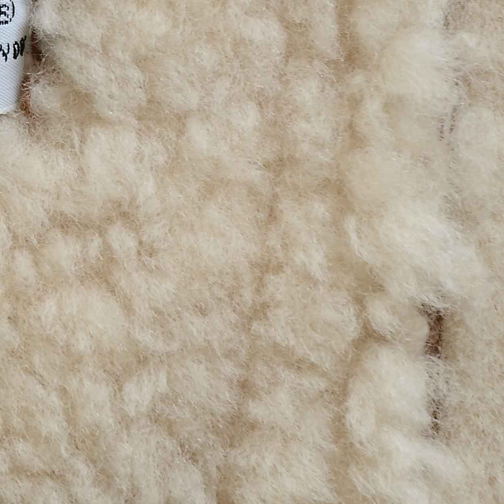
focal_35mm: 525
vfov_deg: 3.3
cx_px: -435
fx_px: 8643
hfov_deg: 3.3
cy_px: -63
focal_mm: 105
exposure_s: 1/80
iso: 160
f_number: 8
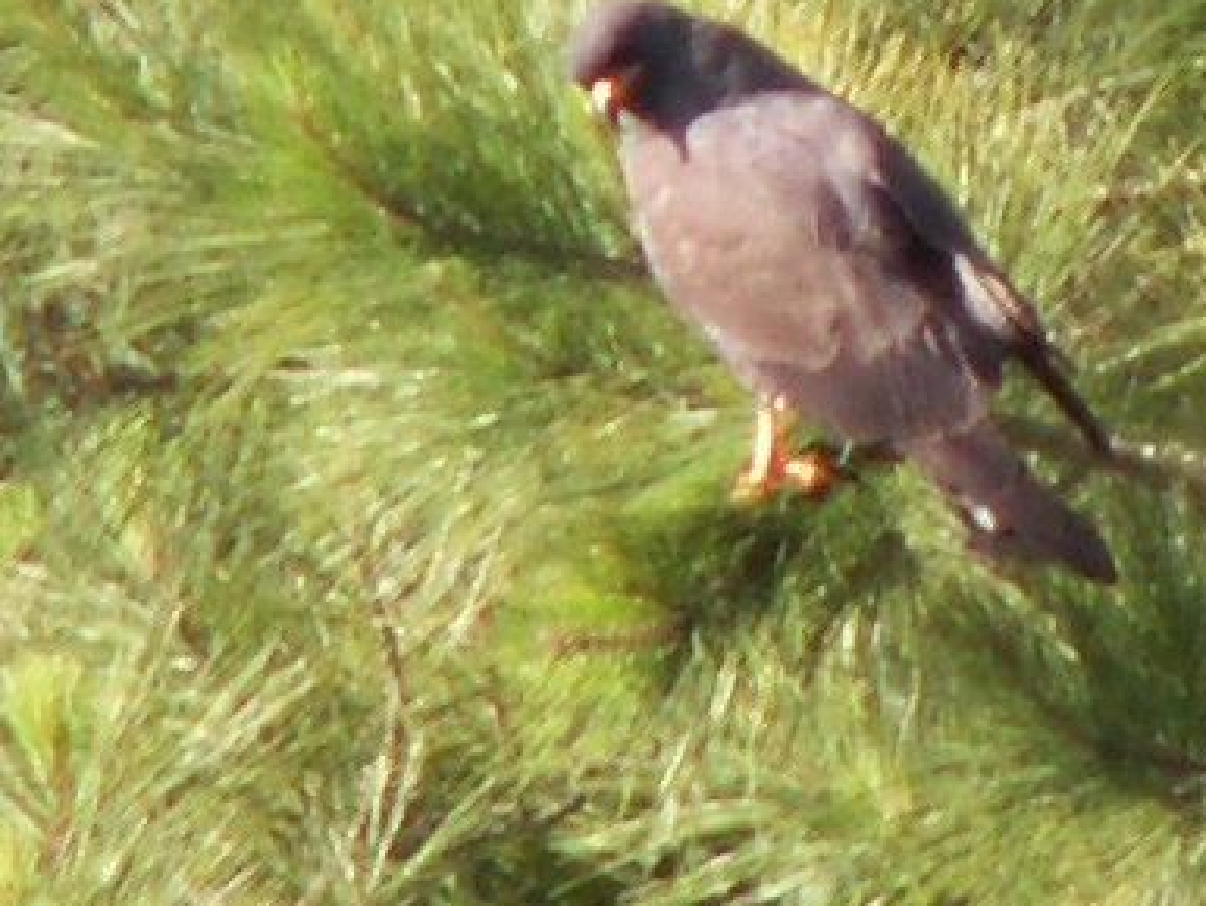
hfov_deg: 2.9
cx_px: 752
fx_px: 23733
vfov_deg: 2.2
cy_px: 376
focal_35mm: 681
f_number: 4.5
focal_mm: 67.95
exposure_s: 1/125
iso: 50
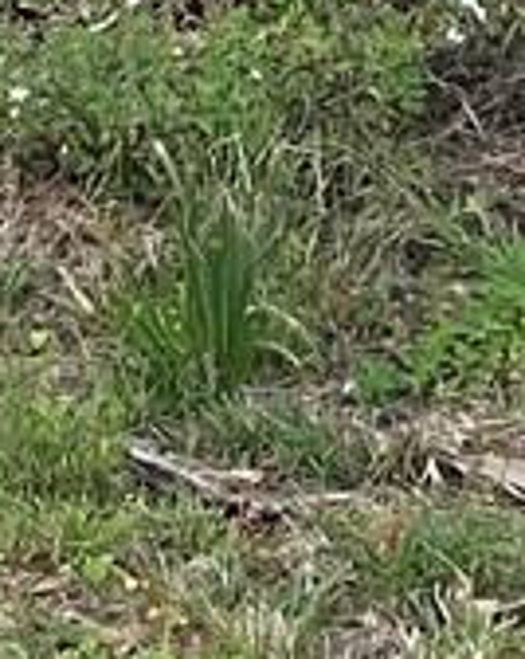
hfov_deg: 5.8
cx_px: -1293
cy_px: -651
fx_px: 4709
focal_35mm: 242
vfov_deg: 7.7
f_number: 1.6
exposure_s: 1/532
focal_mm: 5.1
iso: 50
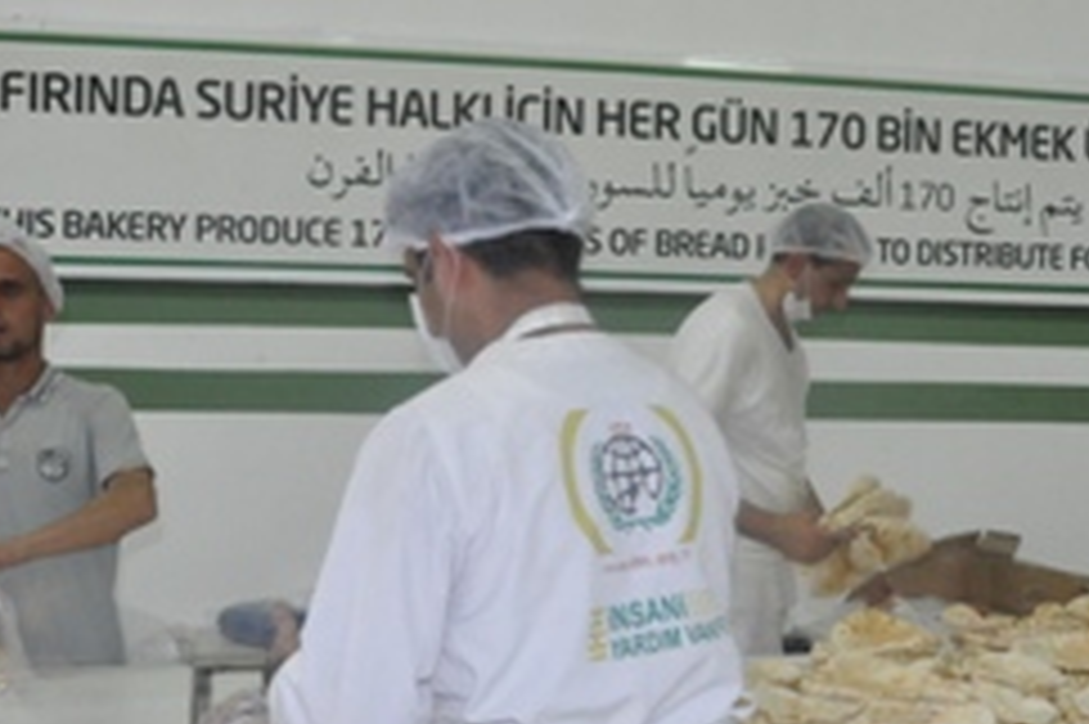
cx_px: 657
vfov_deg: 26.9
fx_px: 1511
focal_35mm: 50
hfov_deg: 39.4
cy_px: 432
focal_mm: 18
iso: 3200
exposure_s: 1/60
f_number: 5.6
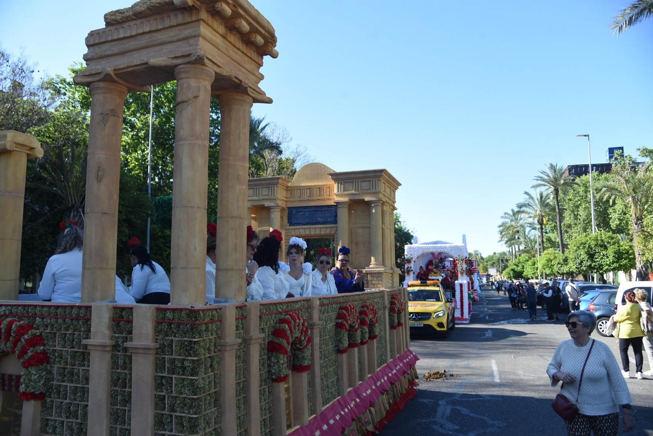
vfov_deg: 45.0
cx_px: 326
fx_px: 526
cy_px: 218
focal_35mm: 29
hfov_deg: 63.6
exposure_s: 1/125
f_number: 9
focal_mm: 29
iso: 100
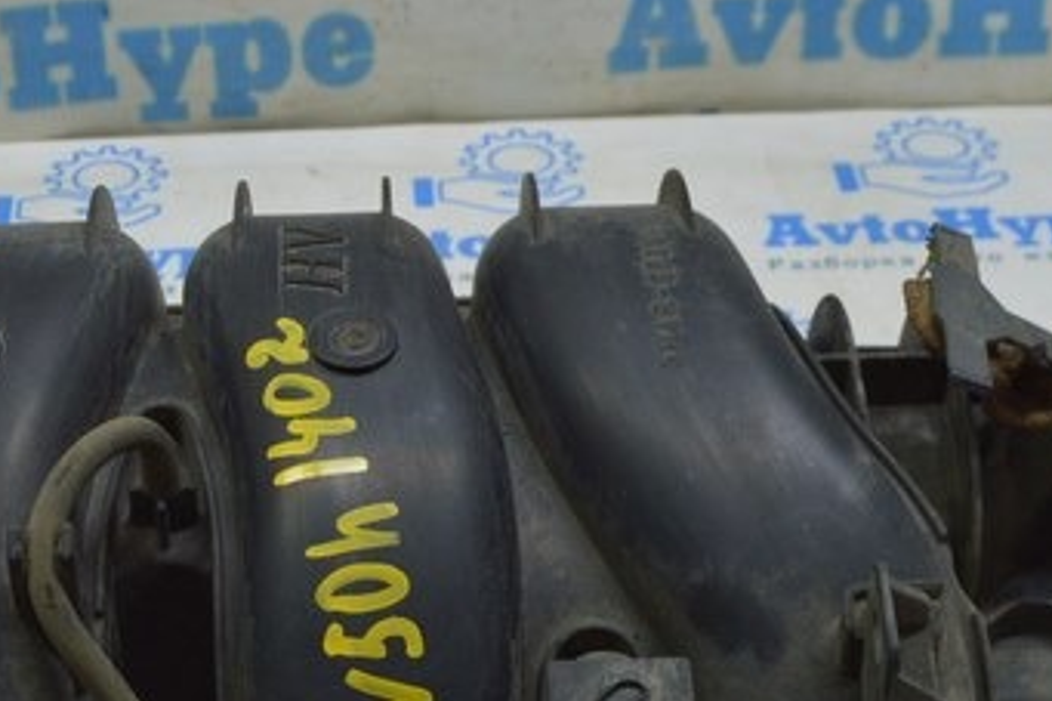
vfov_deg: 14.2
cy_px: 727
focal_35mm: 94
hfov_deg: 21.4
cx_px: 256
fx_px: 2760
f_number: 5.6
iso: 400
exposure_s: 1/40
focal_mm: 21
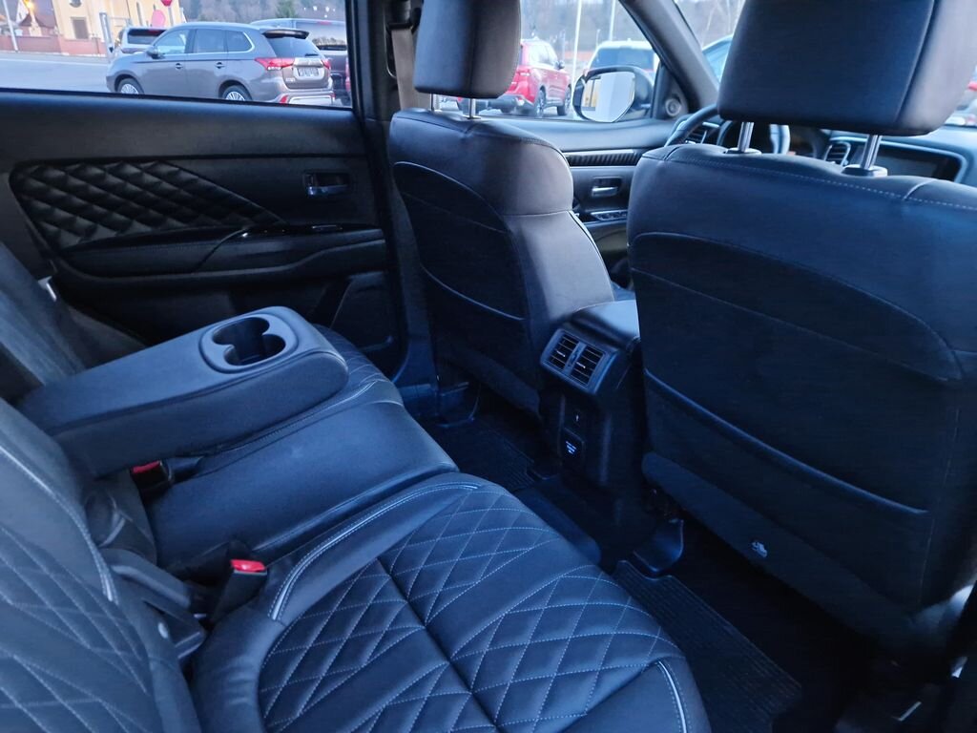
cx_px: 488
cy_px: 366
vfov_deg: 58.9
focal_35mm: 23
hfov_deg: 73.9
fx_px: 649
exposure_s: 1/10
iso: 2500
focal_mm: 5.4
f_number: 1.8
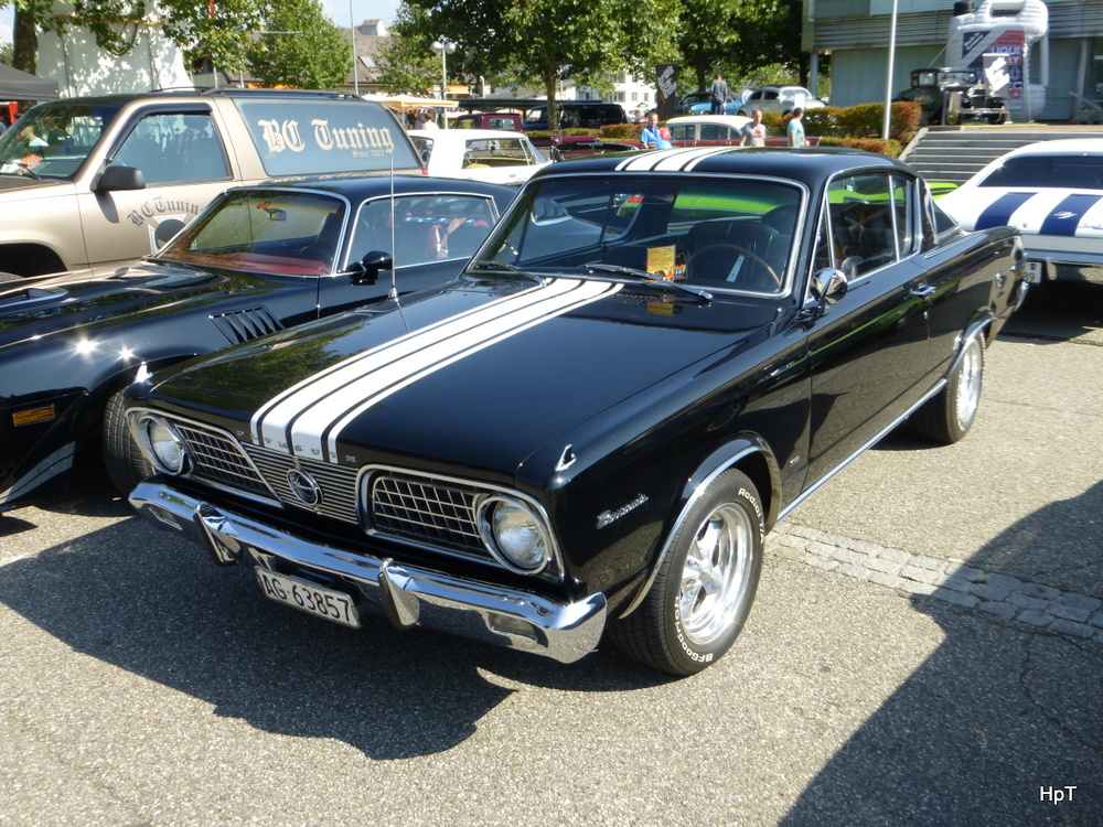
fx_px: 988
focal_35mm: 31
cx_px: 552
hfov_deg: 58.4
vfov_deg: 45.4
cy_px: 414
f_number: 4
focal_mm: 5.4
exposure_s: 1/400
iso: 100
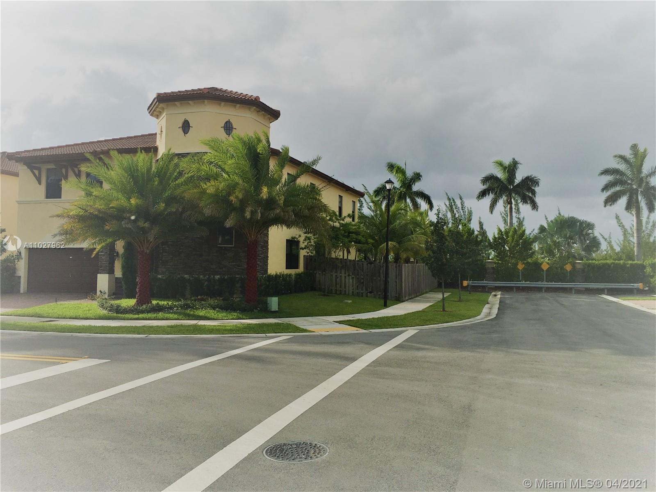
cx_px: 328
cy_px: 246
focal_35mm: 29
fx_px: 550
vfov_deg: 48.2
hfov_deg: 61.7
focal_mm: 4.15
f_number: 2.2
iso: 25
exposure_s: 1/2079
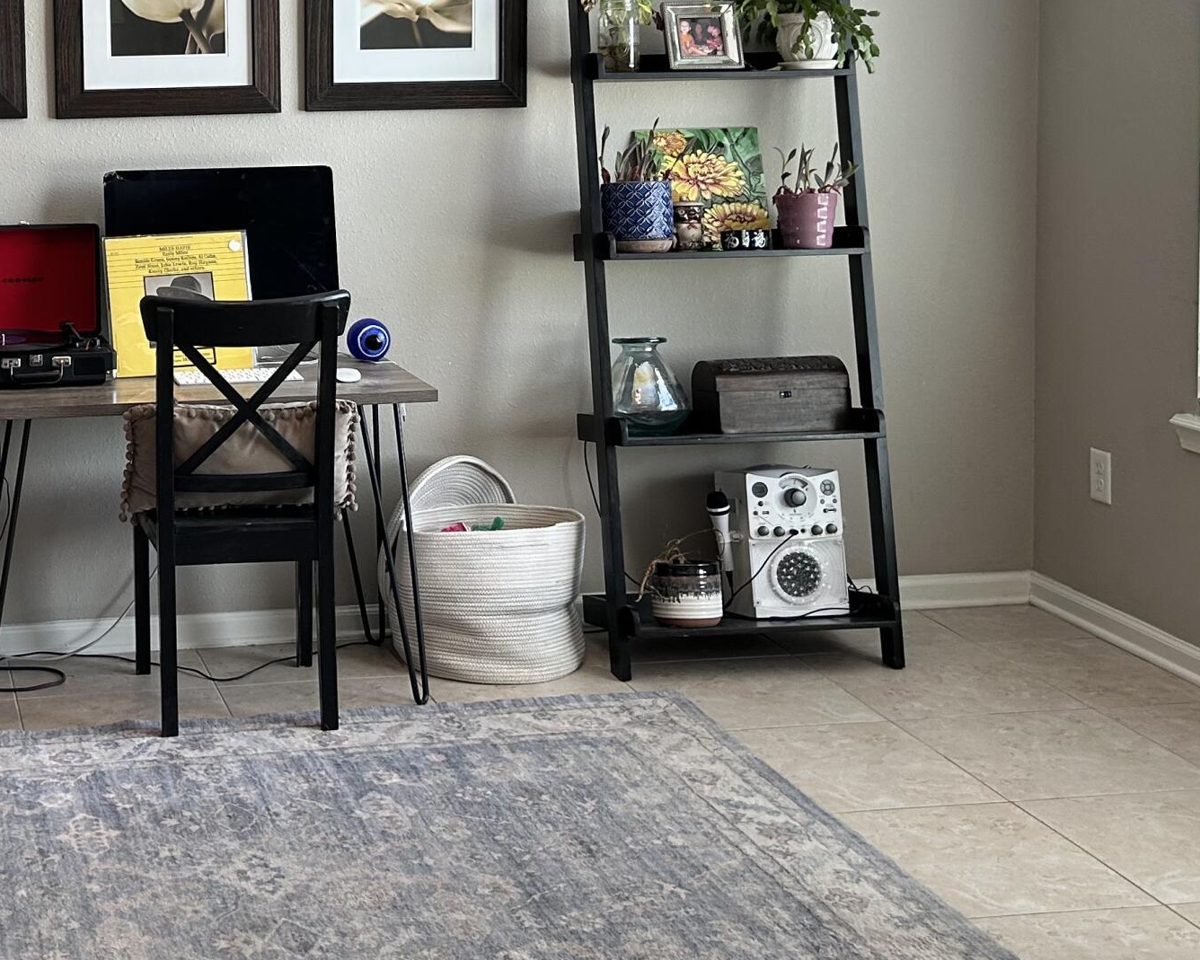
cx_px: 93
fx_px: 2025
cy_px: 172
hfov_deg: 31.3
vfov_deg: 26.1
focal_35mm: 57
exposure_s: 1/120
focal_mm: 5.7
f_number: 1.5
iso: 100
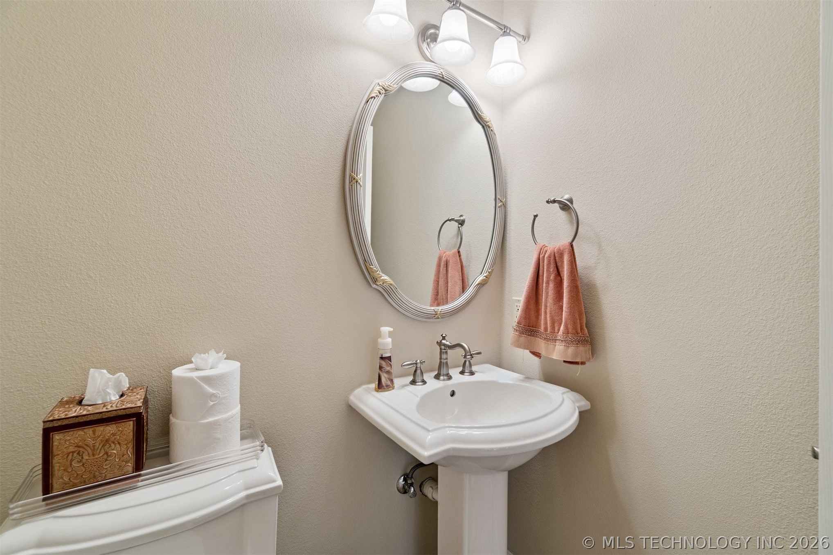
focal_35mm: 15
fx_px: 347
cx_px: 416
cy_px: 278
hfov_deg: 100.4
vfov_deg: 77.3
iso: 200
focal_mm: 10
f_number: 6.3
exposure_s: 1/20
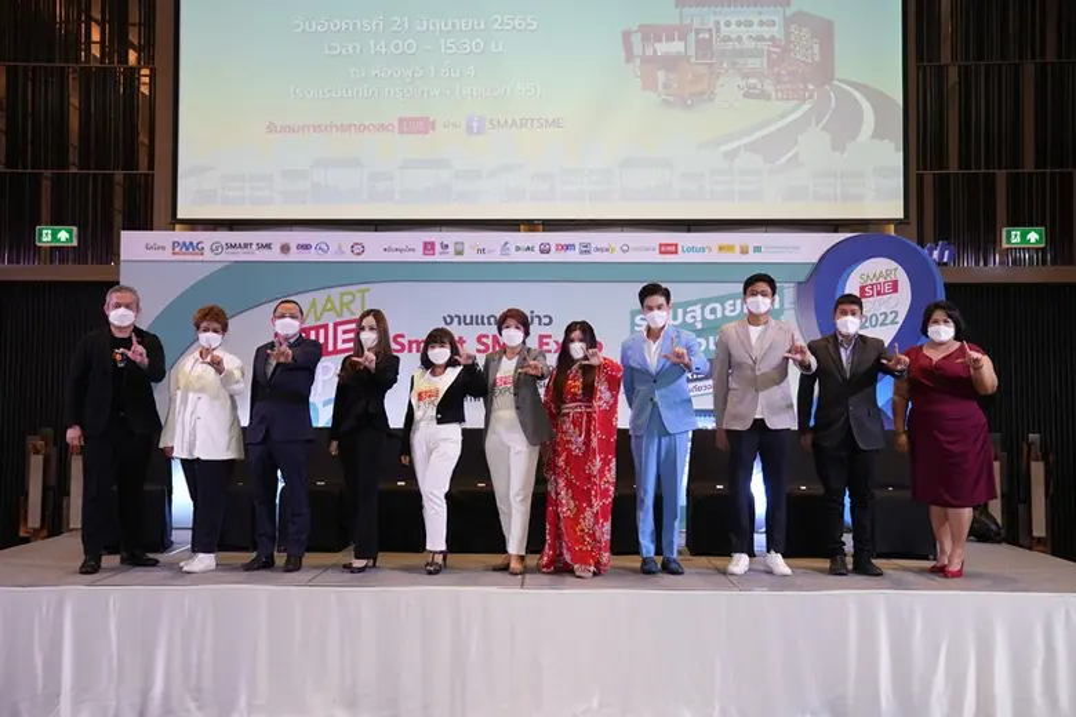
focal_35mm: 36
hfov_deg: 53.1
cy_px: 358
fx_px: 1076
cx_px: 538
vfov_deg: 36.9
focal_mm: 36
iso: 800
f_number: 4
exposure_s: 1/100
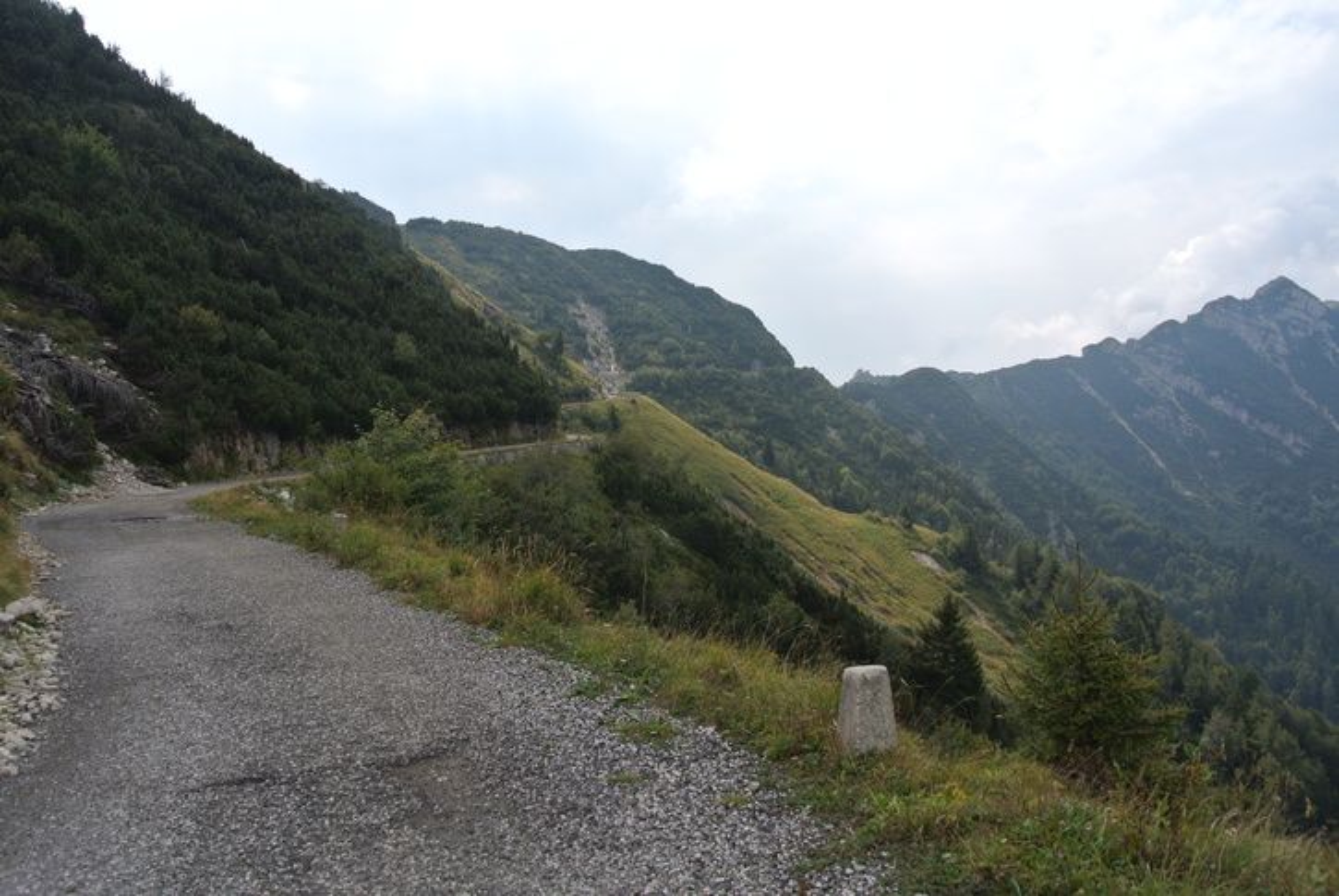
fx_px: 1080
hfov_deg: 63.6
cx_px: 670
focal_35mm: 29
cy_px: 448
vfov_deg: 45.1
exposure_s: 1/500
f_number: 5.6
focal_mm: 11
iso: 100
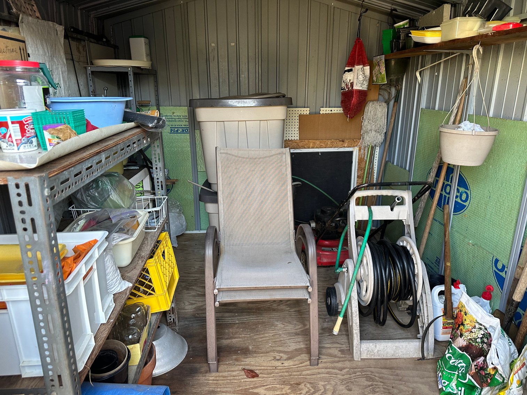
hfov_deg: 71.6
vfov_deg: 56.8
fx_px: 365
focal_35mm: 24
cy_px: 198
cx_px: 264
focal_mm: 6.86
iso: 250
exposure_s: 1/70
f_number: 1.78
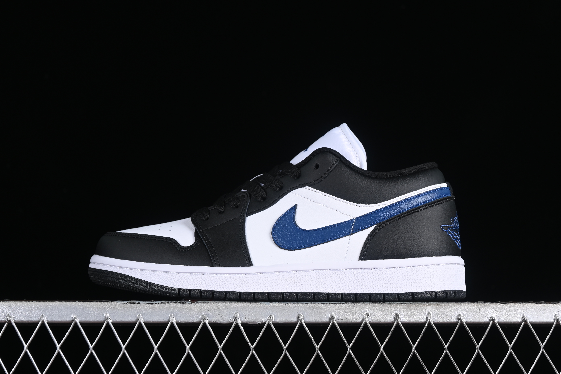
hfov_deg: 27.0
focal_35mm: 75
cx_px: 280
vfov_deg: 18.2
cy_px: 187
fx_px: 1169
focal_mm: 50
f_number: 7.1
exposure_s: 1/60
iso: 160
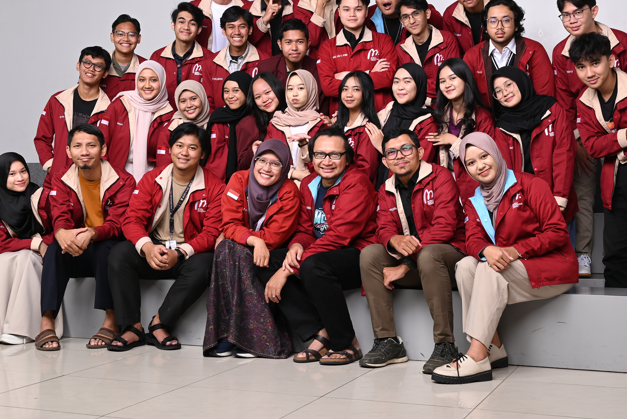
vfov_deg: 25.9
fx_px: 906
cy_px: 161
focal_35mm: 52
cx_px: 313
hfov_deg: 38.2
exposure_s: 1/125
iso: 250
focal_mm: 41
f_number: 9
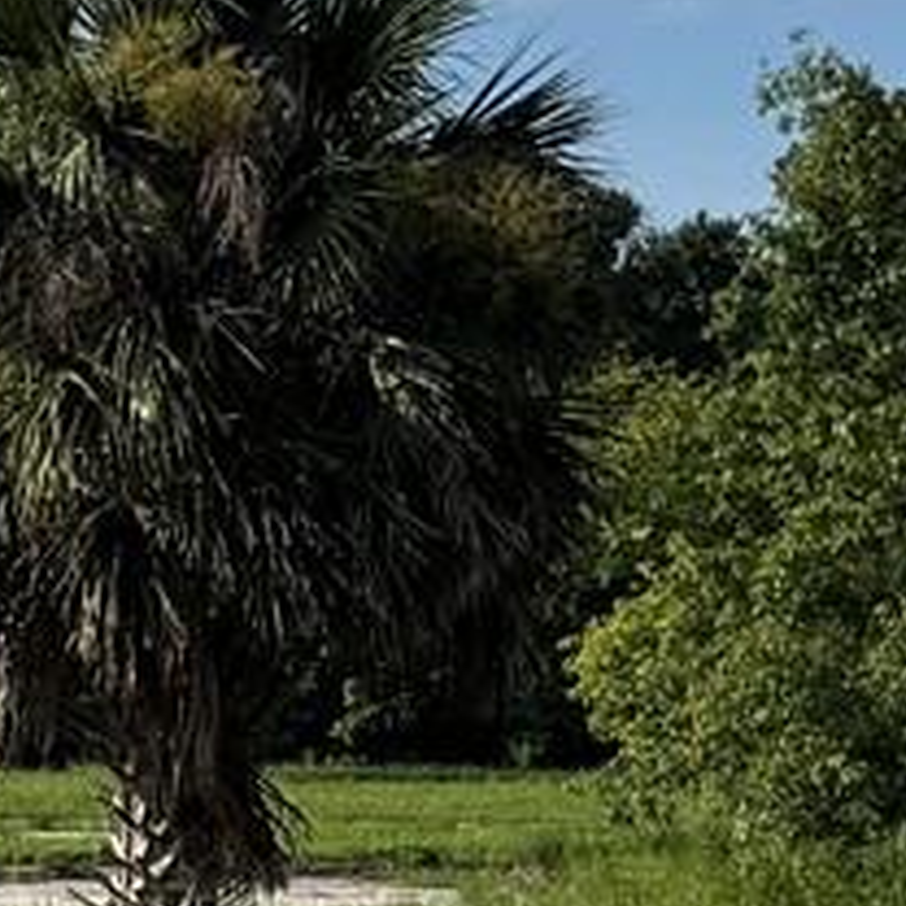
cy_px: 523
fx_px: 4827
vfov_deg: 10.7
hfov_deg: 10.0
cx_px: -902
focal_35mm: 163
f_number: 1.78
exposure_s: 1/7092
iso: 80
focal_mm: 6.76
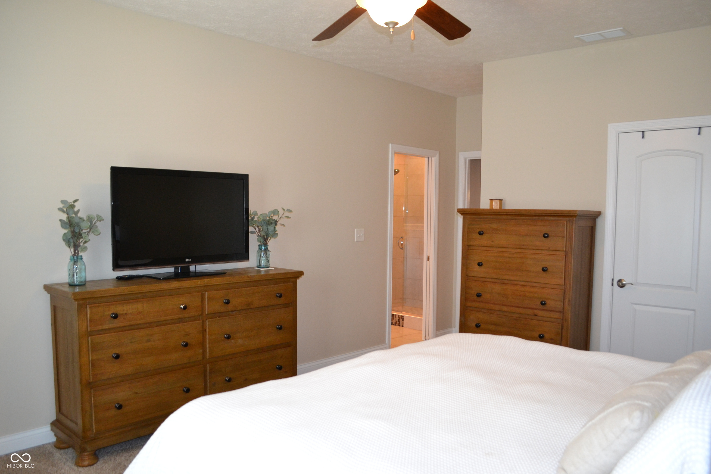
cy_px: 237
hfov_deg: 67.4
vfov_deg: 47.9
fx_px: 533
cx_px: 356
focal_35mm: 27
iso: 900
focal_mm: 18
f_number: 3.5
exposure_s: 1/60
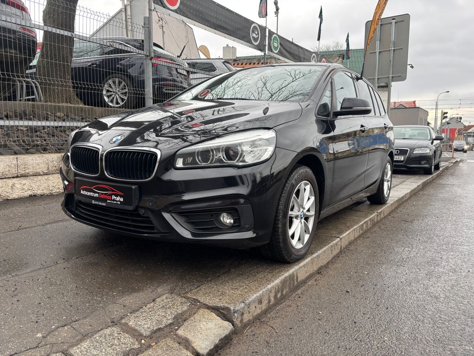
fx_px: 356
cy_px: 178
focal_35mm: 26
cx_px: 237
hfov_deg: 67.3
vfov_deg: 53.1
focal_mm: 5.96
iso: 40
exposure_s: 1/159
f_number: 1.6
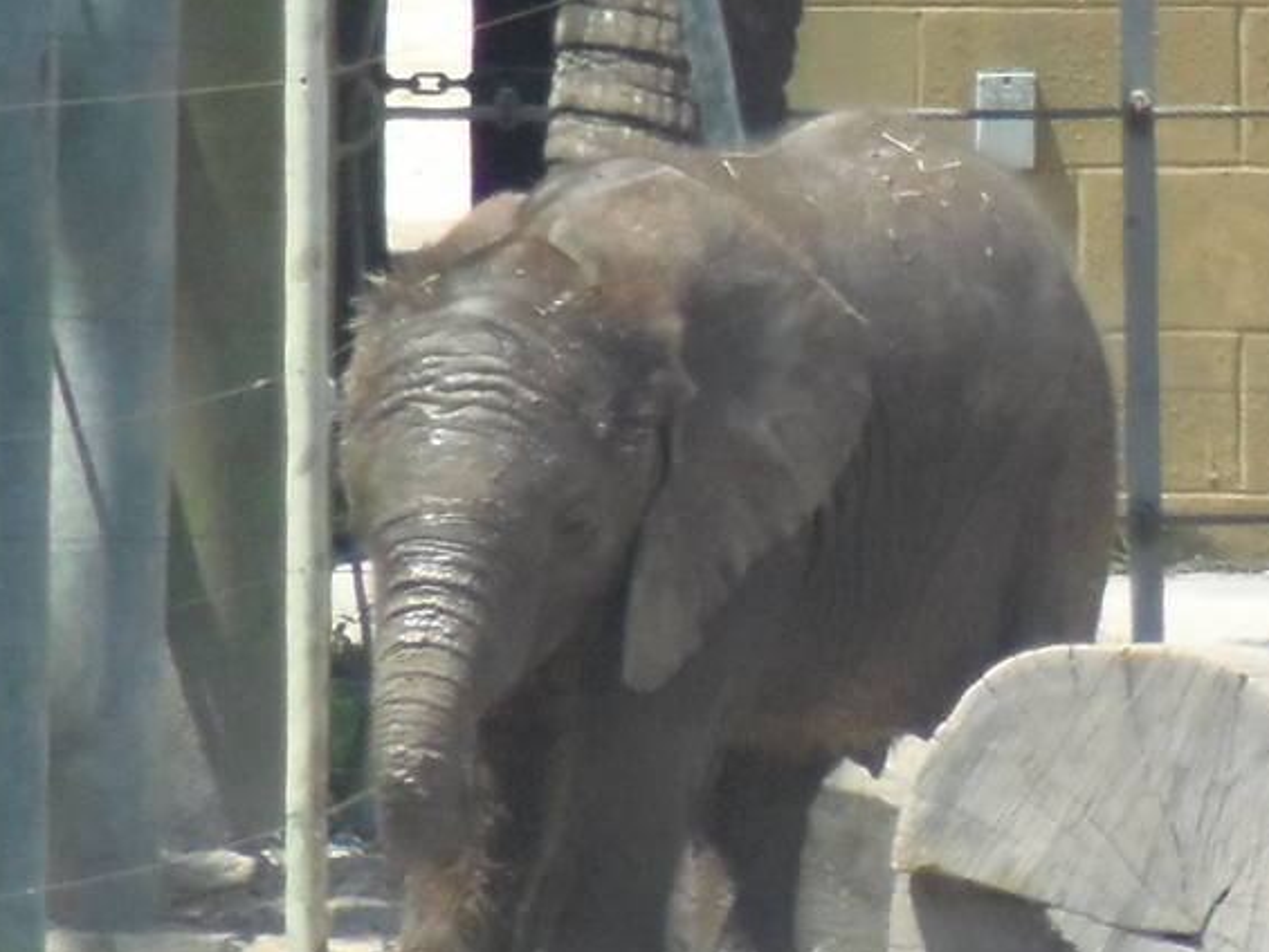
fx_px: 89651
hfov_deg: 0.8
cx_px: 1698
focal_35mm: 2445
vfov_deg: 0.6
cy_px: 13
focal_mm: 154.8
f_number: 5.7
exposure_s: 1/500
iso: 320
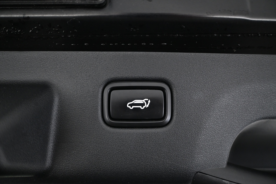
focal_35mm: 28
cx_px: 138
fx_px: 213
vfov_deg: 46.8
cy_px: 92
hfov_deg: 65.9
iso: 1400
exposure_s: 1/30
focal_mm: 18.5
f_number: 3.8
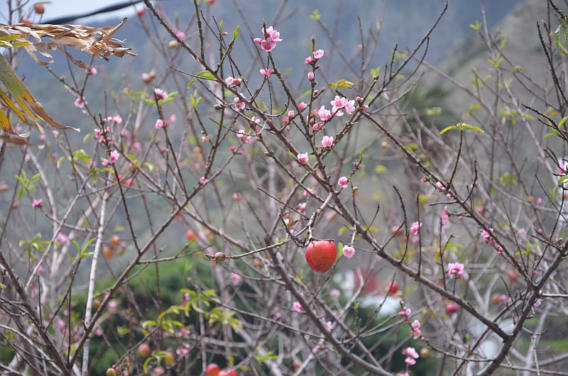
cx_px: 284
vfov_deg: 11.4
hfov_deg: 17.1
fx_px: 1890
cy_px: 188
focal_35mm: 120
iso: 800
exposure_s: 1/250
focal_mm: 80
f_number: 5.3
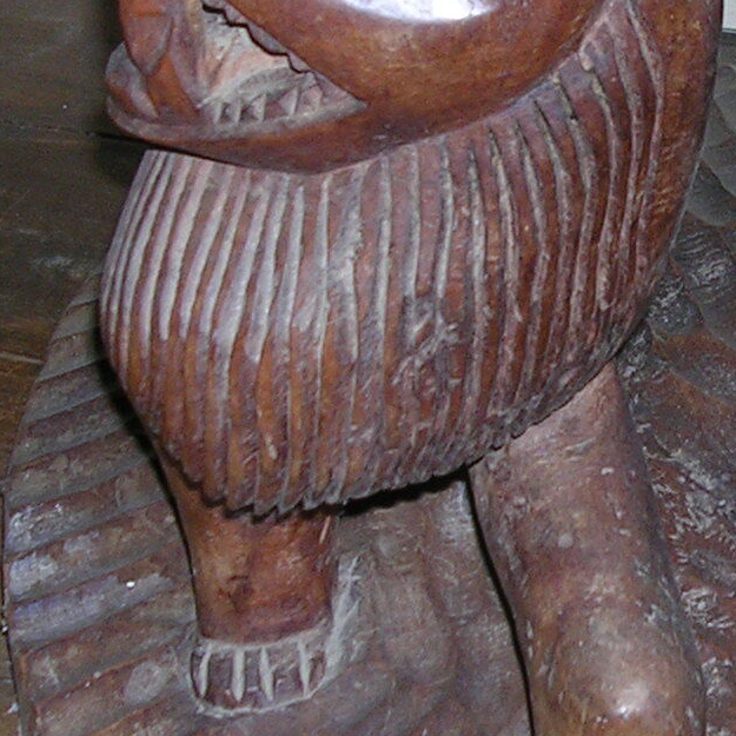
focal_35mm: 110
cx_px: 695
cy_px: 230
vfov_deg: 15.8
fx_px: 2646
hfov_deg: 15.6
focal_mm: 5.8
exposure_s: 1/60.1
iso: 50
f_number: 2.8
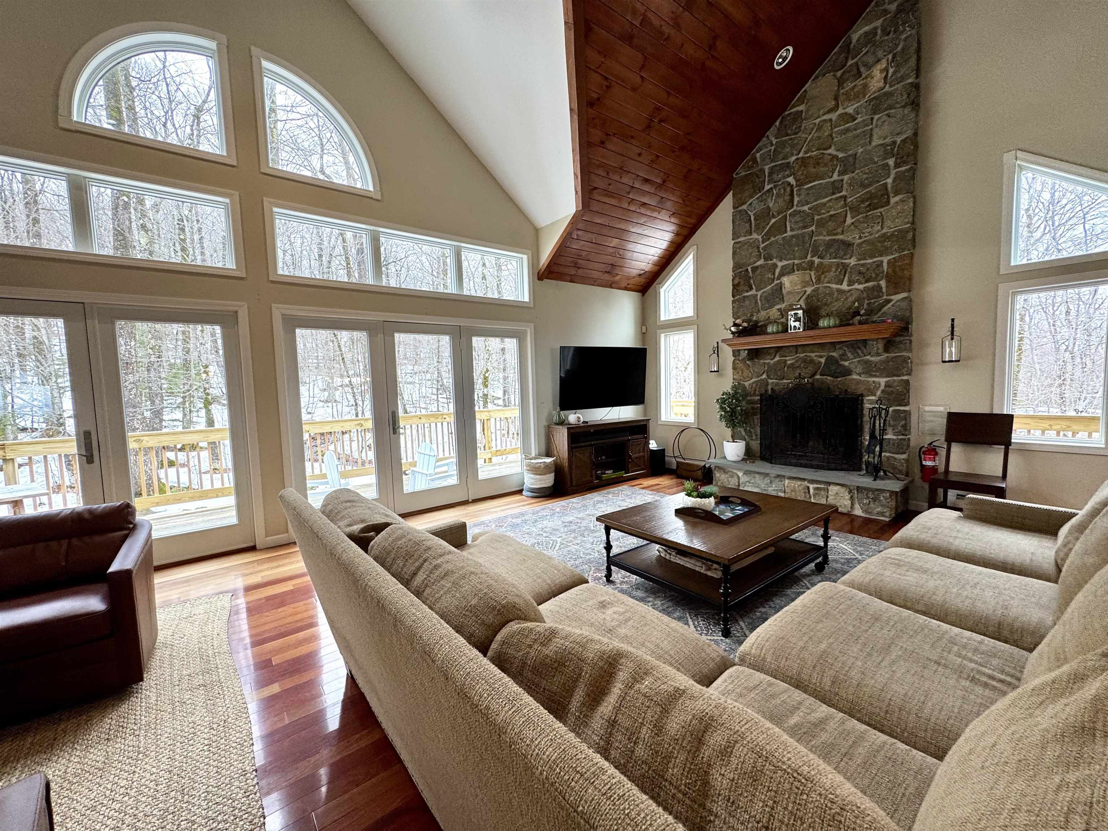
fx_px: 448
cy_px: 416
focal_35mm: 14
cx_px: 554
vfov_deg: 85.7
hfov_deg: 102.1
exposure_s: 1/120
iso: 80
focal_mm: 2.22
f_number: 2.2
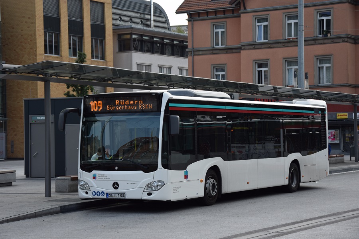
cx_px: 180
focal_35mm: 87
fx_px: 868
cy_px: 120
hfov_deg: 23.4
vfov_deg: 15.7
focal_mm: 58
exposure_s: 1/1000
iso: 400
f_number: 5
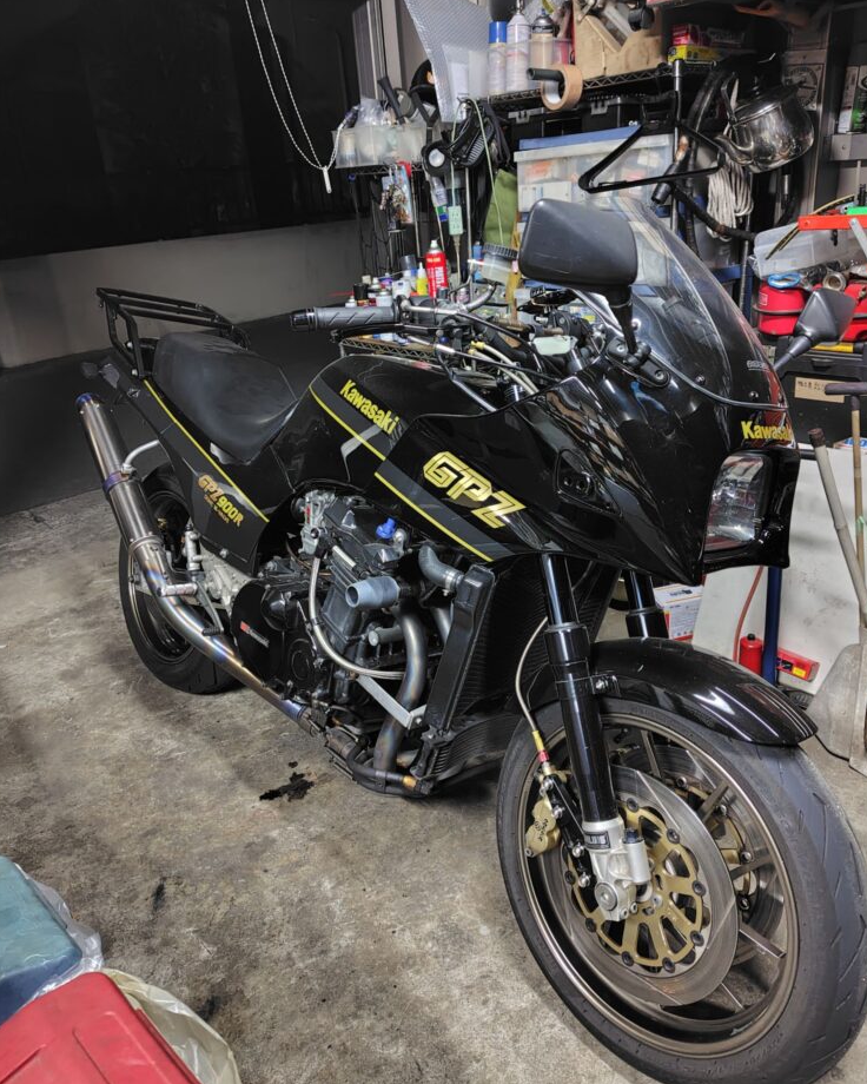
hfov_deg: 56.8
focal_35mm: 25
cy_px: 504
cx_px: 449
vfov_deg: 68.0
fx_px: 802
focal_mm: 5.6
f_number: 1.9
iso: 1381
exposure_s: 1/33.3
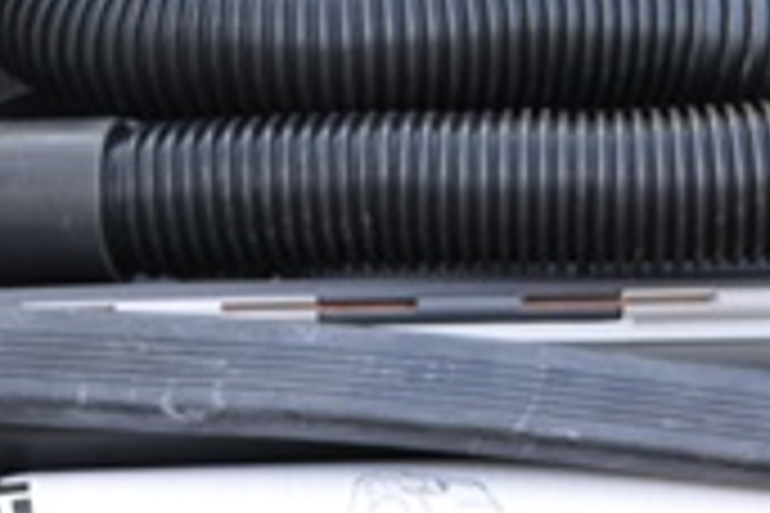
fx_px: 2481
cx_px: 401
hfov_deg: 17.6
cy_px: 860
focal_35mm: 116
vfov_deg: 11.2
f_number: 5.6
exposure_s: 1/125
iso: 400
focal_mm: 22
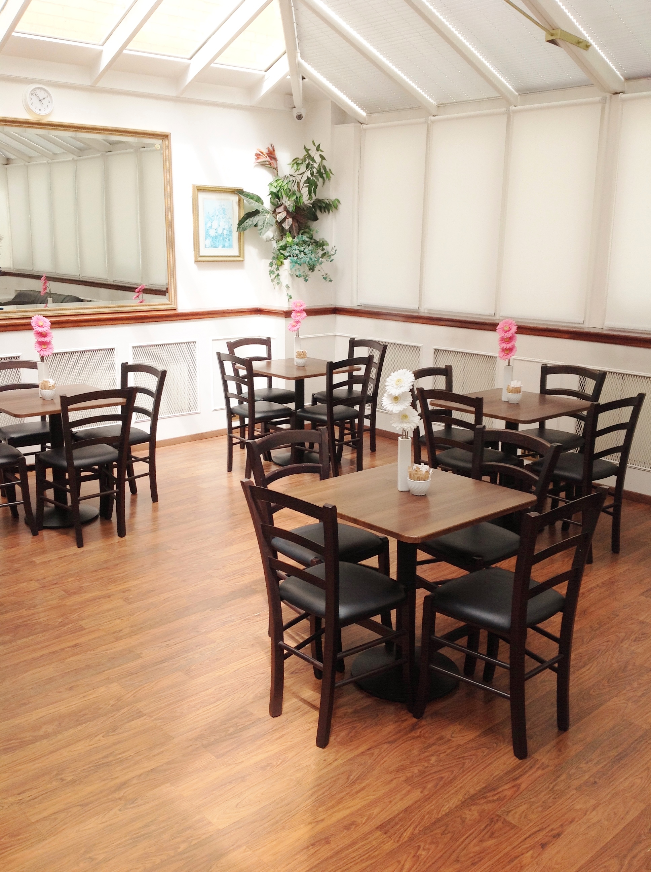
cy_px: 436
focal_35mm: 35
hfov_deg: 40.6
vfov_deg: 52.7
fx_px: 880
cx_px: 326
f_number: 2.4
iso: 50
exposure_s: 1/143
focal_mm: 4.28
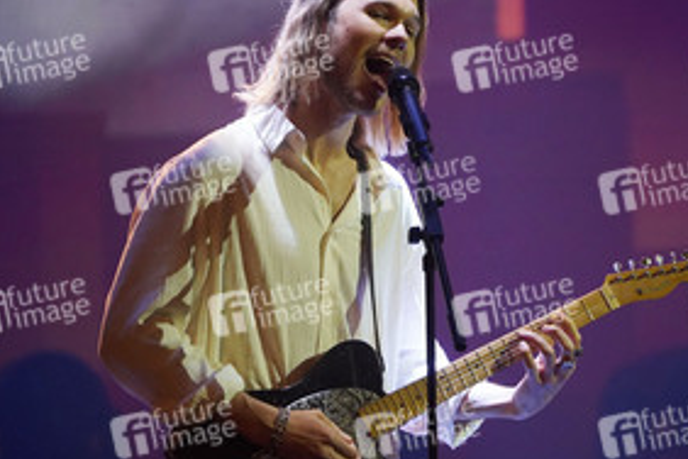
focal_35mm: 845
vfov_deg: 1.6
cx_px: 450
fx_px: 16148
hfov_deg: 2.4
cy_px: 247
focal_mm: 529
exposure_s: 1/320
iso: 6400
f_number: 6.3
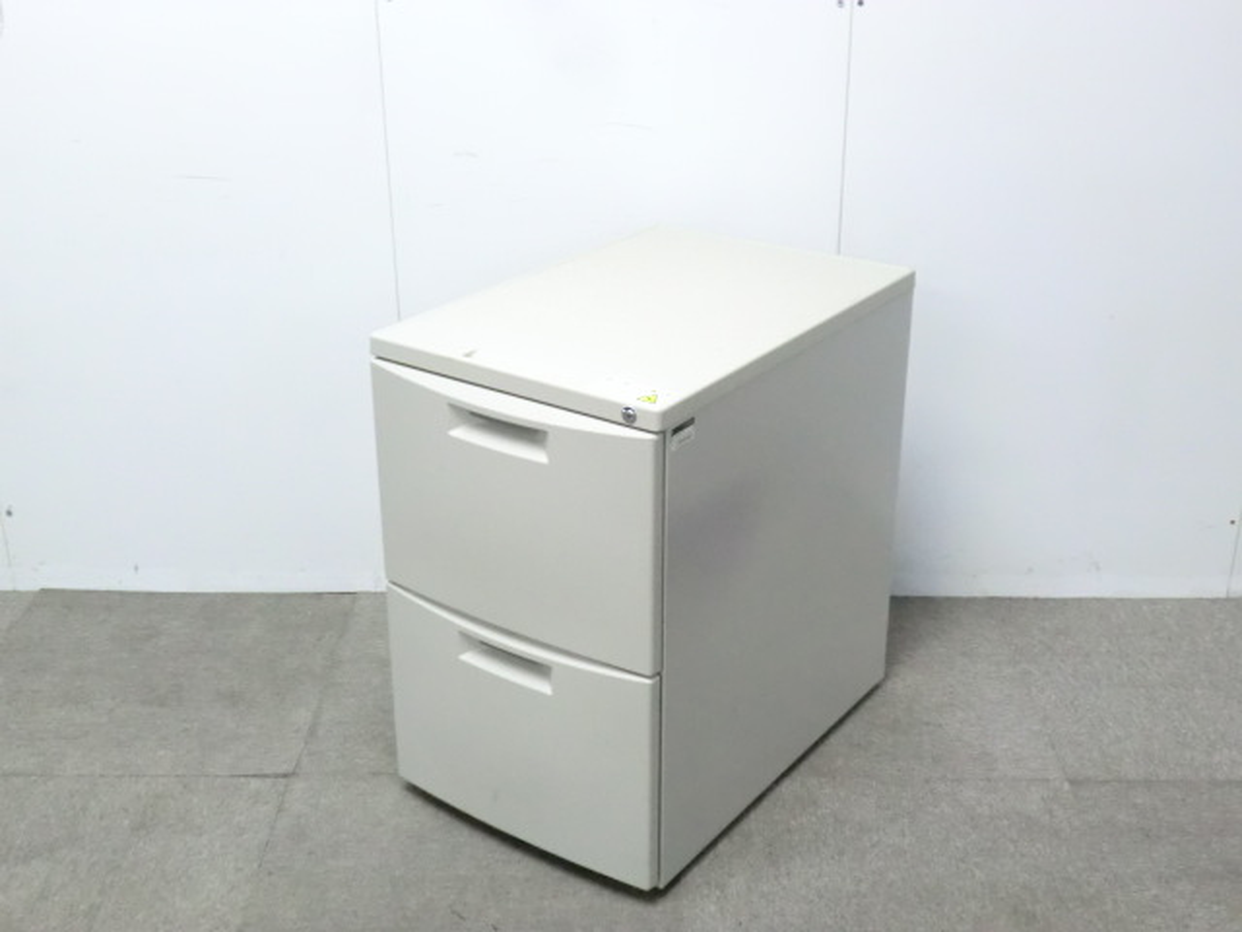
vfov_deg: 32.2
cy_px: 466
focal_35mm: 45
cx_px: 621
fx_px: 1615
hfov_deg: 42.1
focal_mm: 8.2
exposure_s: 1/30
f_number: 4.3
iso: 800
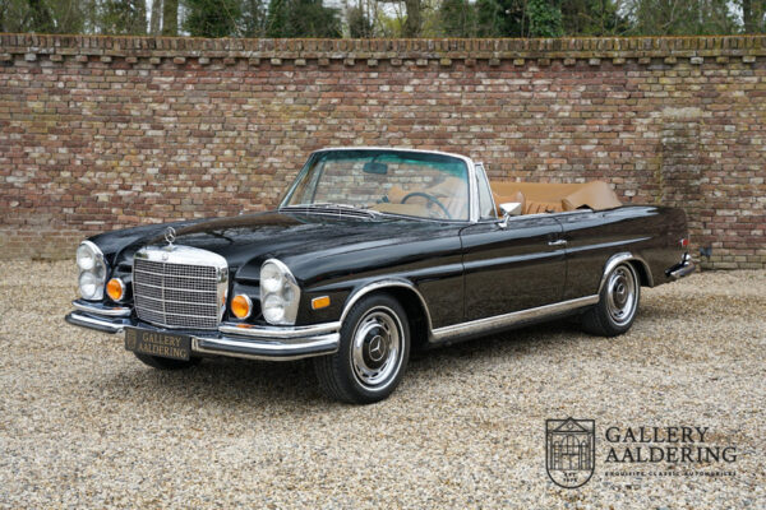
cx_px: 383
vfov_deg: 23.4
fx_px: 1232
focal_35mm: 58
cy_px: 255
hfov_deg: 34.5
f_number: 5.6
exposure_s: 1/60
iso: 125
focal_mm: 57.9
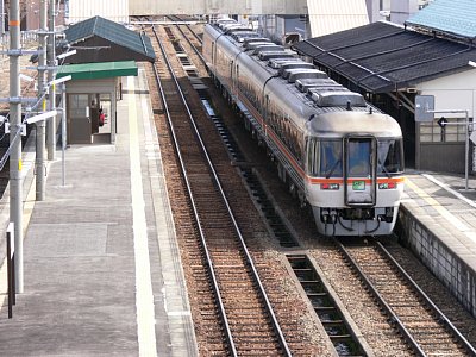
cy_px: 178
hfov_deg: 13.3
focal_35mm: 149
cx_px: 238
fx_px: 2049
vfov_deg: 10.0
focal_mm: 31.5
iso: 80
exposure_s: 1/125
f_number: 5.6
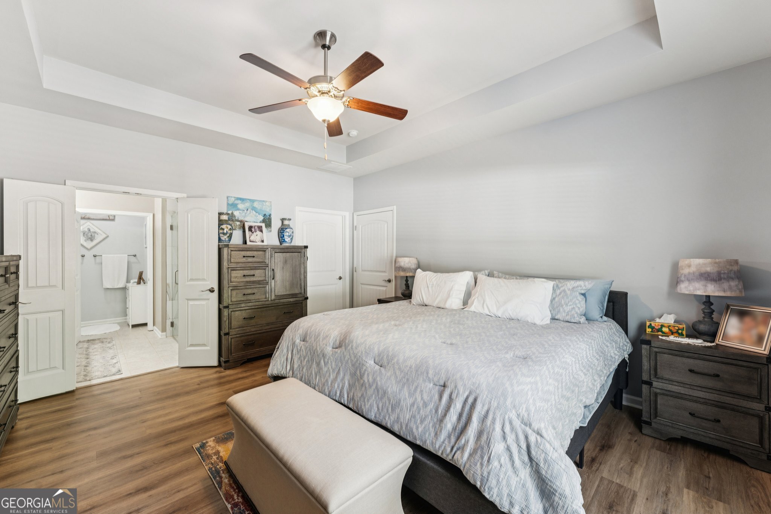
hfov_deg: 104.3
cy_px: 257
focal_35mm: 14
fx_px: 300
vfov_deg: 81.2
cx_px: 386
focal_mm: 14
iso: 320
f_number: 8
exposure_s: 1/8
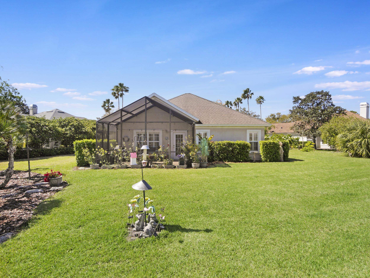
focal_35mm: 20
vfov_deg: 66.0
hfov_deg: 81.7
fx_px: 214
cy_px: 139
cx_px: 185
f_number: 11
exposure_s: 1/40
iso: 400
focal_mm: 10
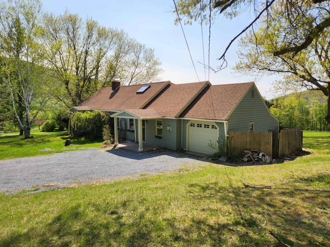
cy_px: 124
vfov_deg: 58.9
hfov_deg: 73.9
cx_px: 165
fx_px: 219
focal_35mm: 23
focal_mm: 5.4
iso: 20
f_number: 1.8
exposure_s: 1/2060
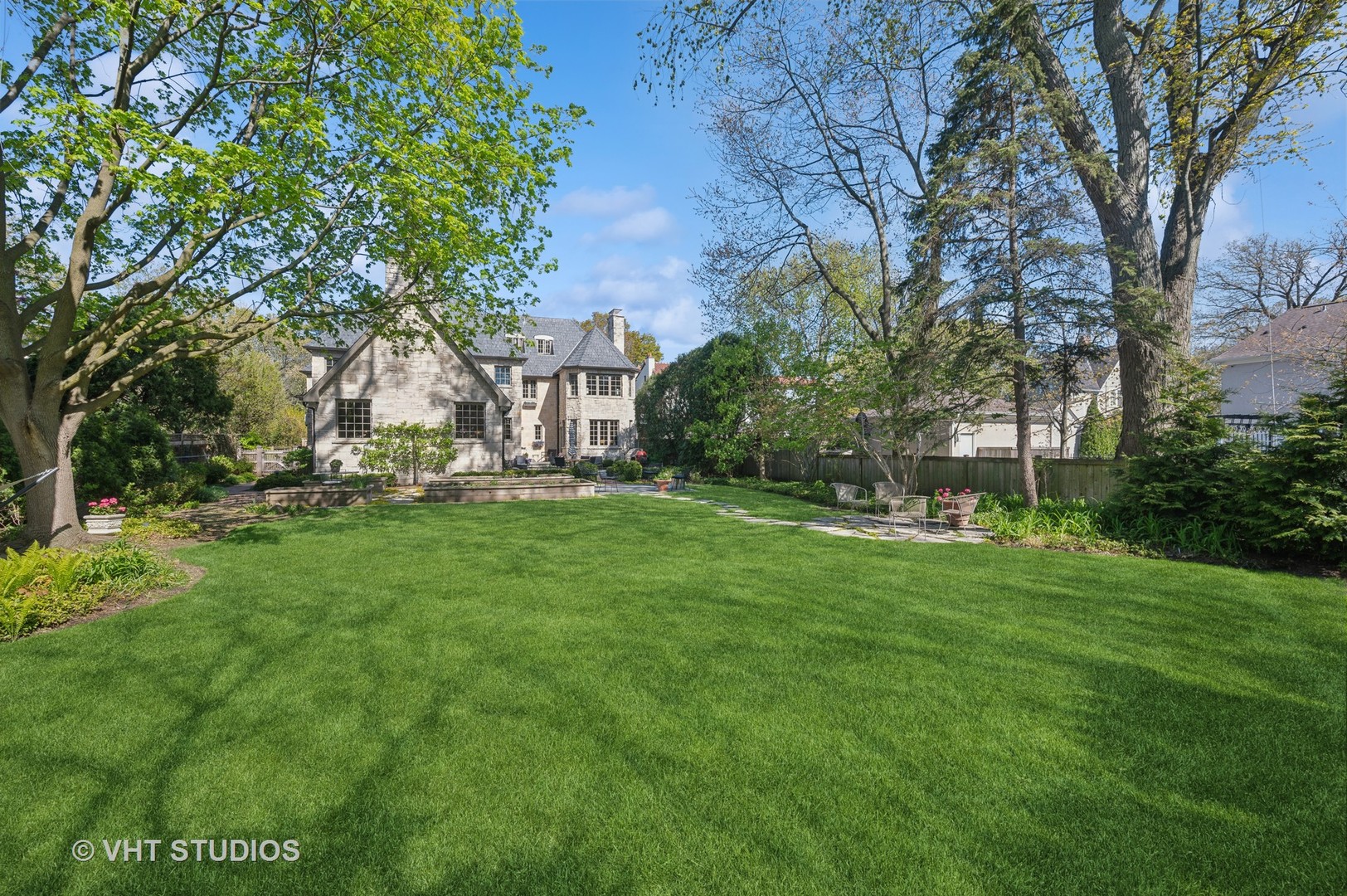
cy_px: 448
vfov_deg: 75.4
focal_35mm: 16
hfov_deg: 98.6
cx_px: 674
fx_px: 579
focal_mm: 15.5
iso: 200
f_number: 9.5
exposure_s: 1/125
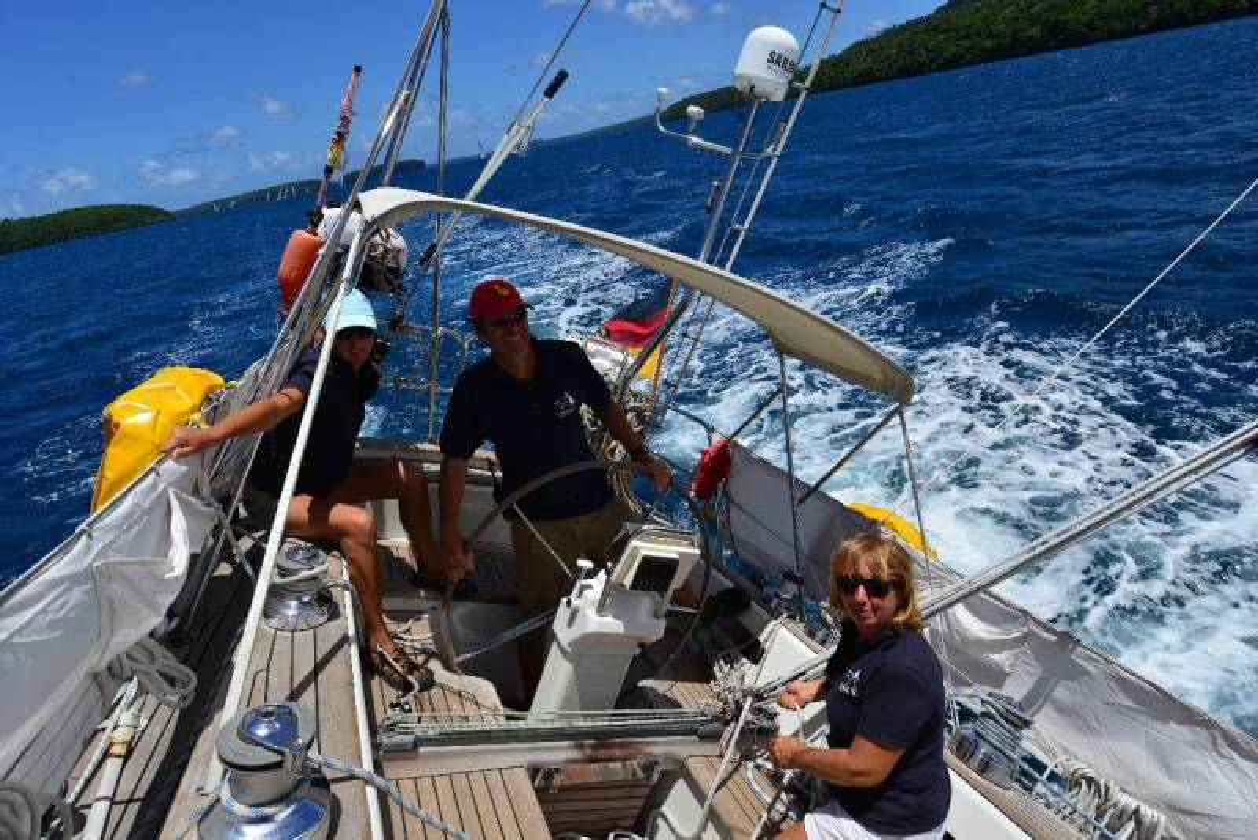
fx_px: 664
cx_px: 629
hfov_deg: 86.9
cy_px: 420
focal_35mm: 19
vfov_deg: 64.6
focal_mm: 19
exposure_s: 1/640
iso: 250
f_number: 13
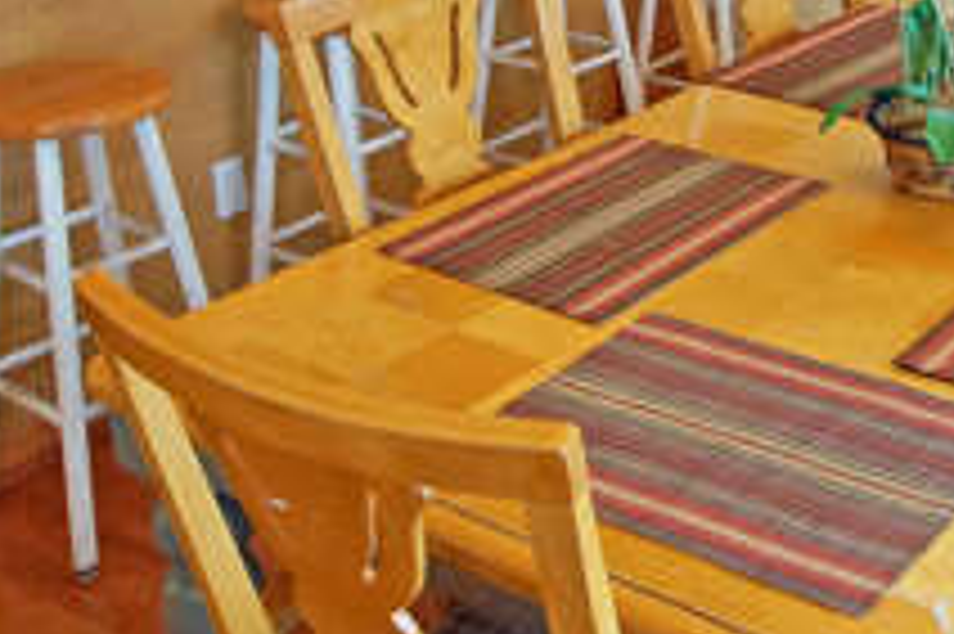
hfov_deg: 32.2
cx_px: 819
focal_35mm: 60
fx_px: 1584
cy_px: 27
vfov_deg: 22.0
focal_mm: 11
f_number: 4
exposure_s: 1/60
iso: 500
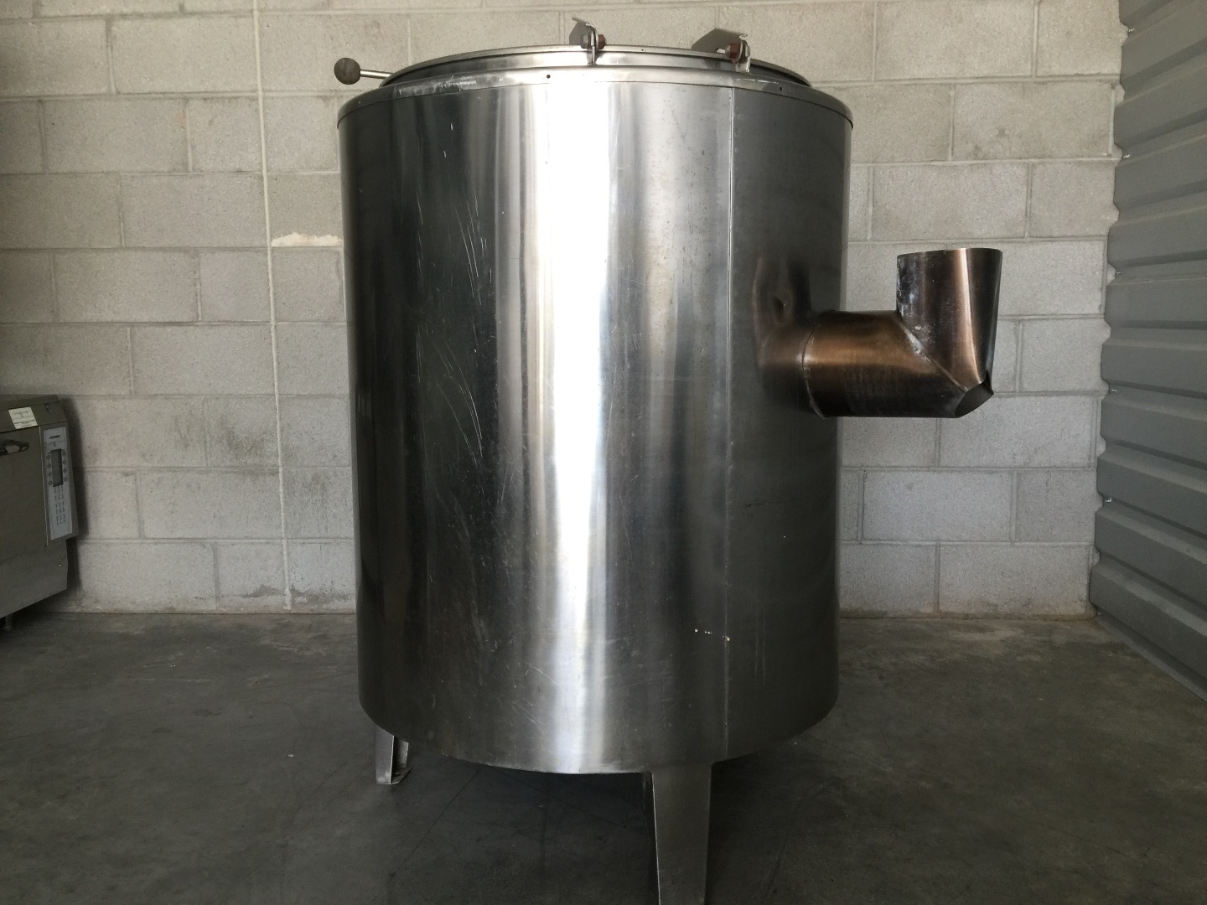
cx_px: 604
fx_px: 1011
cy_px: 452
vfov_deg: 48.2
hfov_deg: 61.7
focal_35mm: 29
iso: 32
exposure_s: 1/30
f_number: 2.2
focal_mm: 4.15
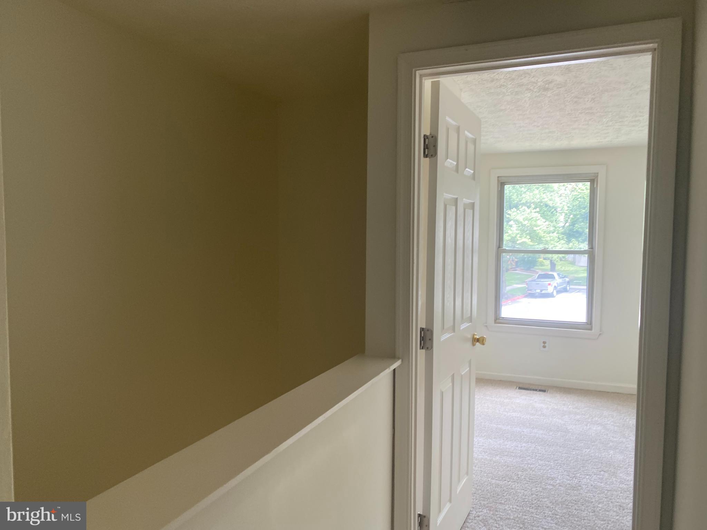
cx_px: 354
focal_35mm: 26
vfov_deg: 53.1
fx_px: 531
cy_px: 265
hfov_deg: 67.3
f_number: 1.8
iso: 125
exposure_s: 1/110
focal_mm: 4.25
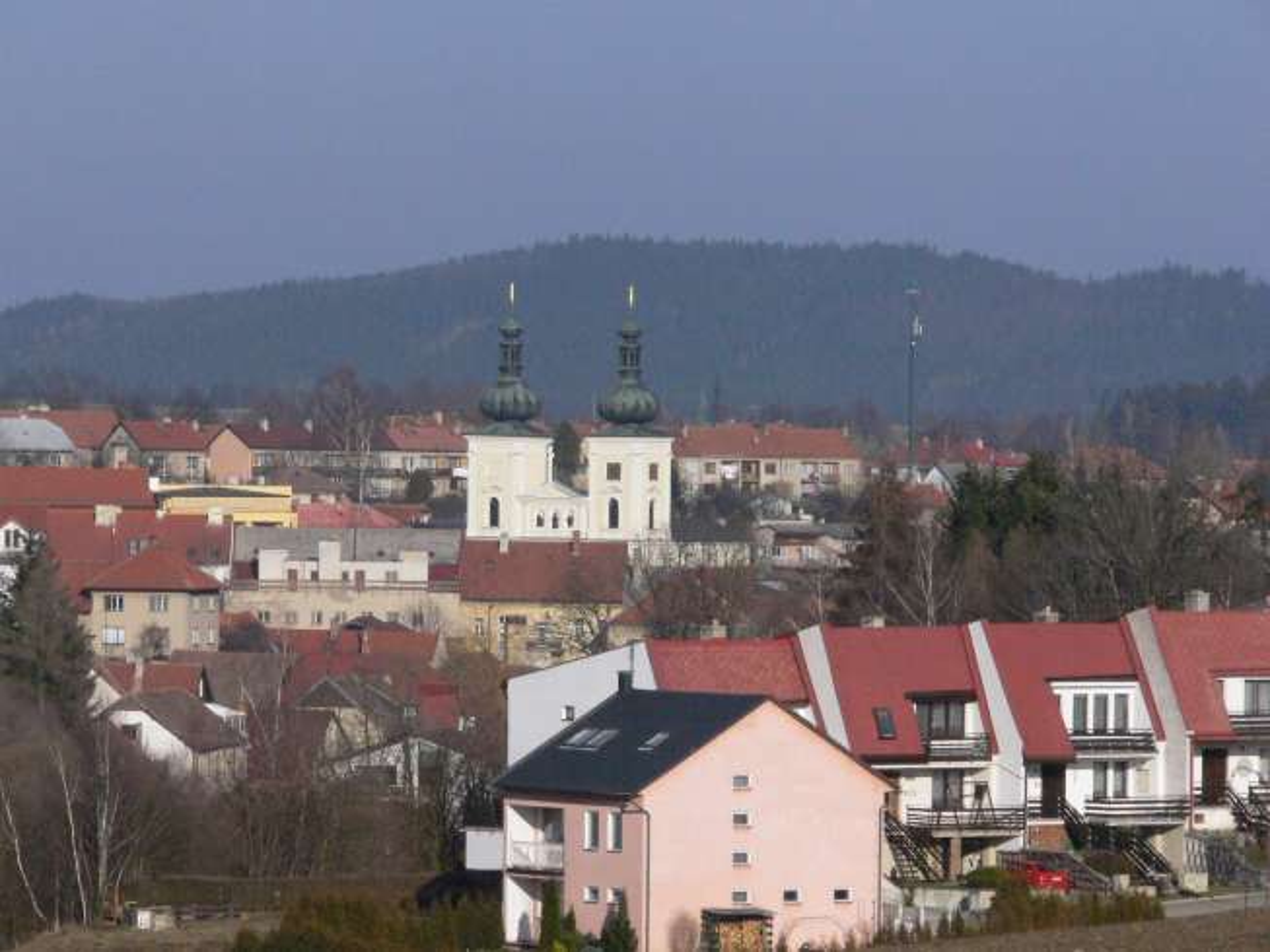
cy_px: 476
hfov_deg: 7.6
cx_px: 635
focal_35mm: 261
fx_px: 9577
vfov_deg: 5.7
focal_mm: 55.2
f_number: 10
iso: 400
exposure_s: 1/1000
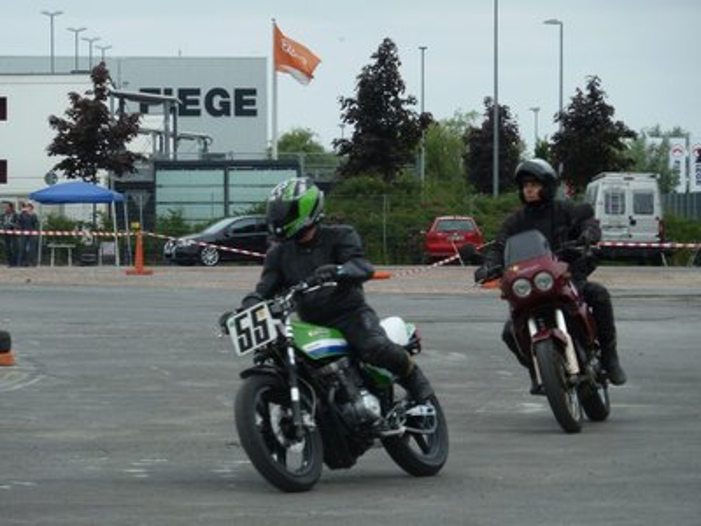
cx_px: 350
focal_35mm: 210
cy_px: 263
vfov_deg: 7.1
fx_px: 4253
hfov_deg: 9.4
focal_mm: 34.4
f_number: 4.6
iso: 80
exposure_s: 1/320
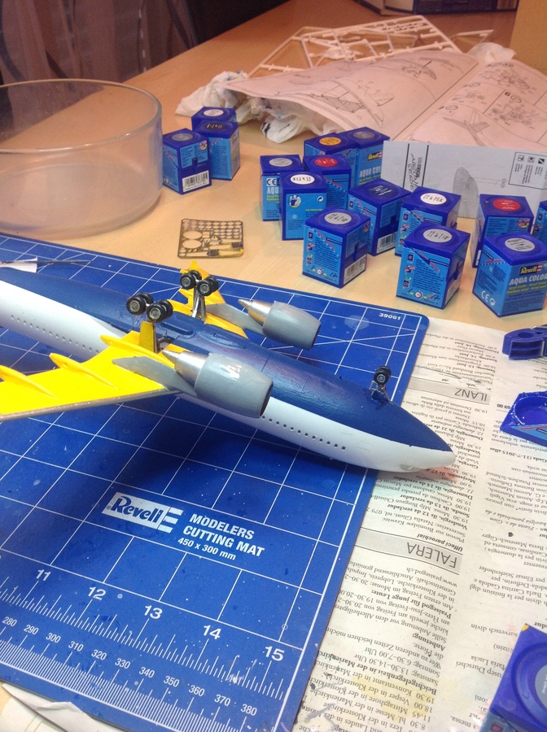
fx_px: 740
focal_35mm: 35
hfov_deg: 40.6
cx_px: 274
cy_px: 366
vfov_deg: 52.7
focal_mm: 4.28
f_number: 2.4
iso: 64
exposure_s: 1/33
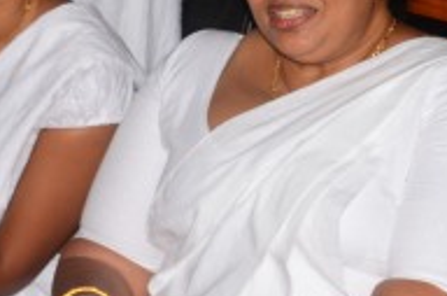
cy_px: 66
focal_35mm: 169
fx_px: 2093
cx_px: 356
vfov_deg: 8.1
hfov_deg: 12.1
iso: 320
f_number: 7.1
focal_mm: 36
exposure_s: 1/160
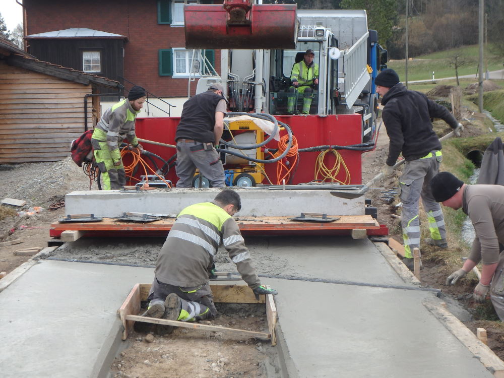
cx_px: 252
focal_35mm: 53
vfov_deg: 27.5
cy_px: 189
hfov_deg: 36.2
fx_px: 772
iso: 125
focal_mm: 9.4
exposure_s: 1/125
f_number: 5.2
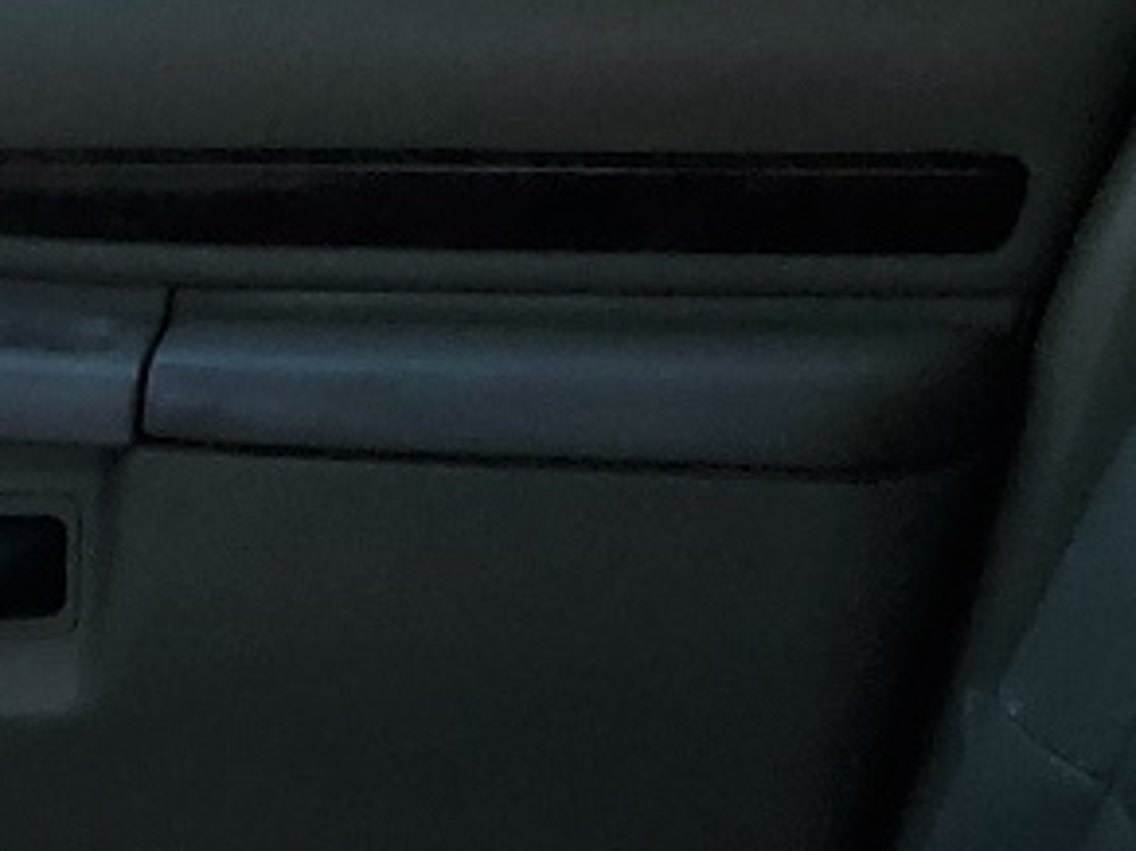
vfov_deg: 9.5
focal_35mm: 143
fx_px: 4691
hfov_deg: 13.0
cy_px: 1850
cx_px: -648
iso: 50
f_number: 1.5
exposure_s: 1/1111
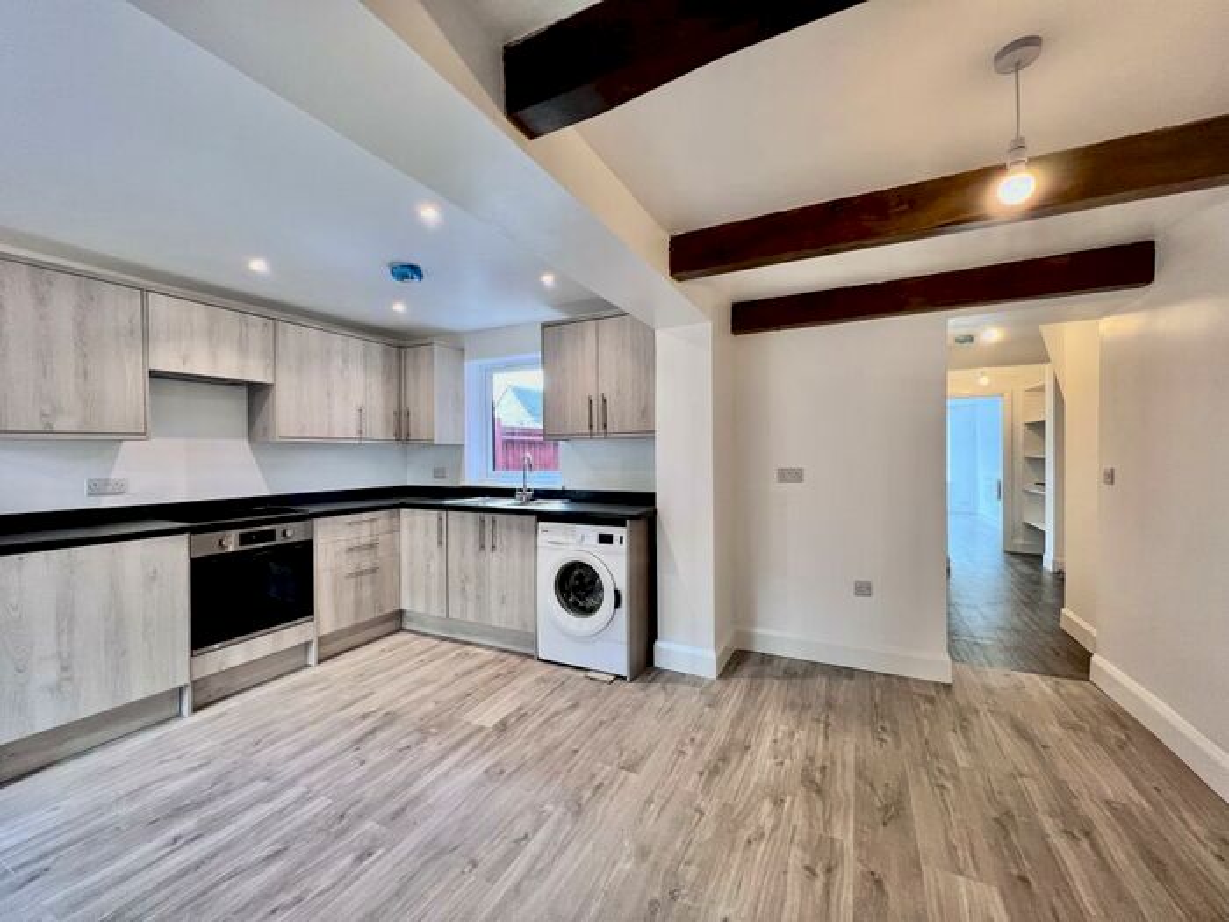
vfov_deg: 89.9
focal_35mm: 13
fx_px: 462
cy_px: 461
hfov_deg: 106.2
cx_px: 614
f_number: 1.8
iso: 125
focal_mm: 1.57
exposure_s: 1/100
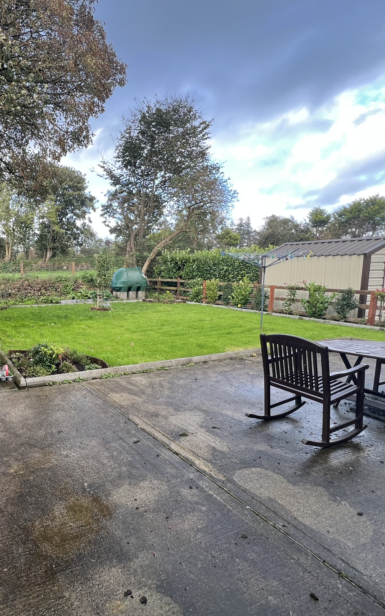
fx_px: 319
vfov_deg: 88.0
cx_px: 60
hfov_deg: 56.2
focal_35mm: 19
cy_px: 310
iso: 50
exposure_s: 1/99
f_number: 1.8
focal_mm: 1.57
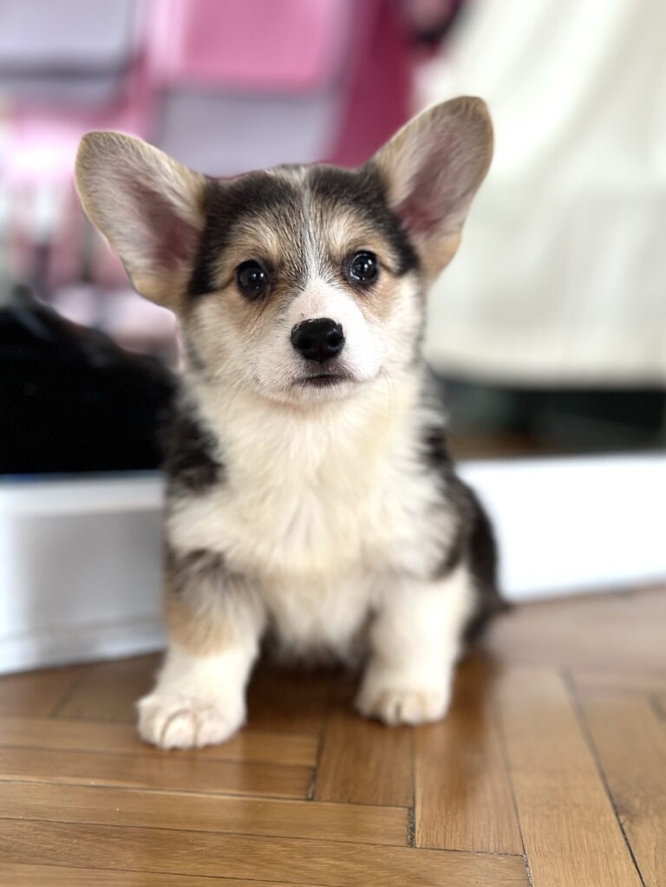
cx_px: 333
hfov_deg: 30.3
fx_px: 1231
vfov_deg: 39.6
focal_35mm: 48
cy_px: 444
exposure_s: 1/60
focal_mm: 6.86
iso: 160
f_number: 1.78
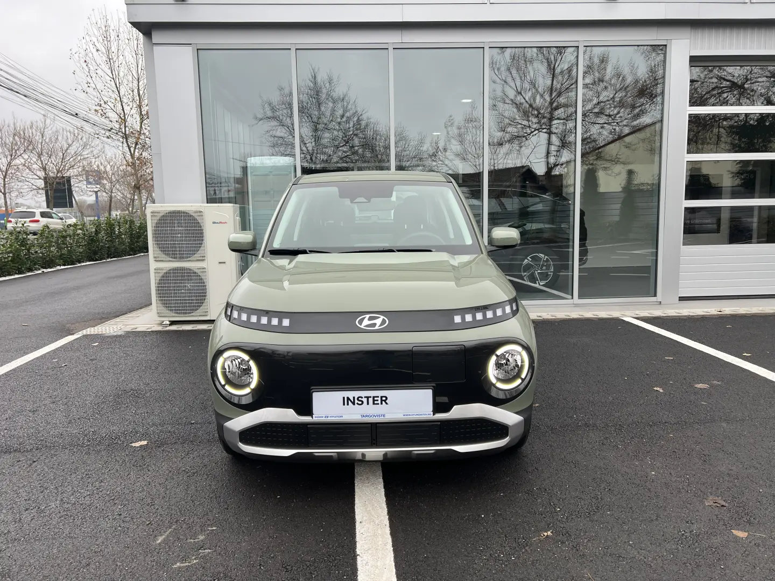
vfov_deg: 53.1
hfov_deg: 67.3
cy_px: 290
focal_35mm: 26
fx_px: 582
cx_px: 388
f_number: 1.5
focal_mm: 5.7
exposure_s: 1/521
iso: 50
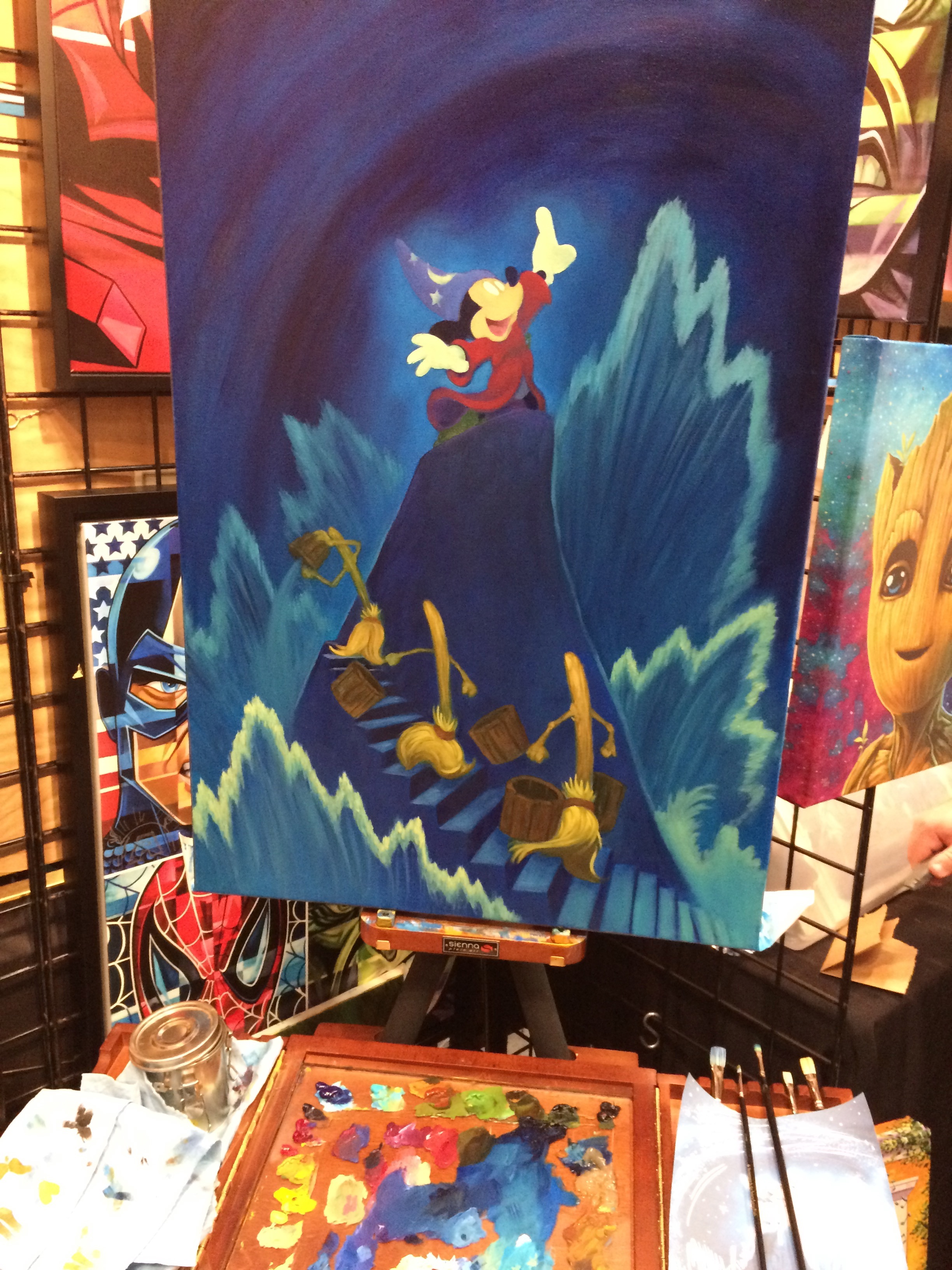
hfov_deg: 48.2
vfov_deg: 61.7
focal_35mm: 29
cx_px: 476
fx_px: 1063
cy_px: 635
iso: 250
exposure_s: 1/20
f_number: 2.2
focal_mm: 4.15
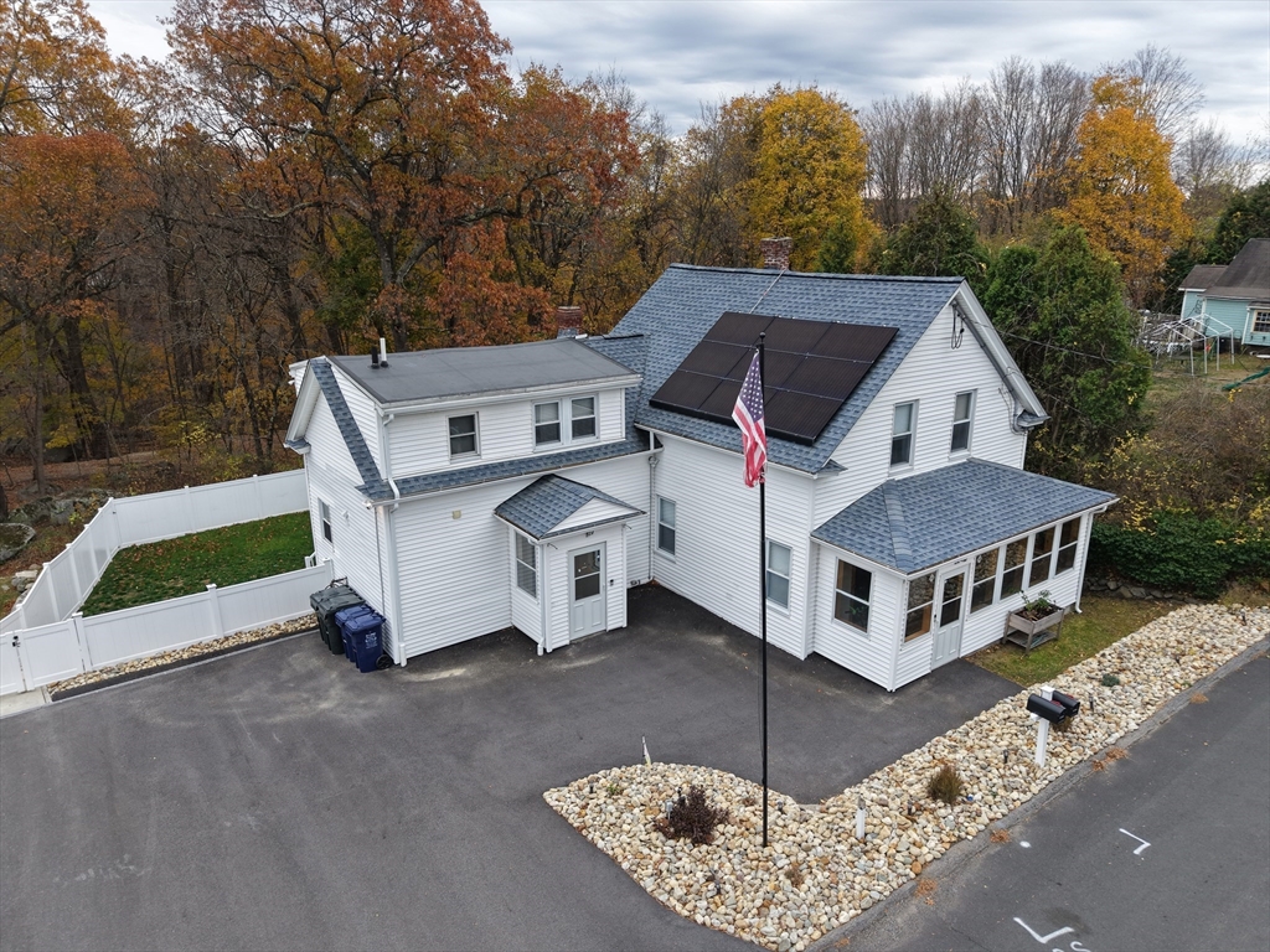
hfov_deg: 71.6
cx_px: 635
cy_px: 476
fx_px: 881
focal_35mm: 24
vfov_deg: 56.8
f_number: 1.8
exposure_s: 1/640
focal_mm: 8.67
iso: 160
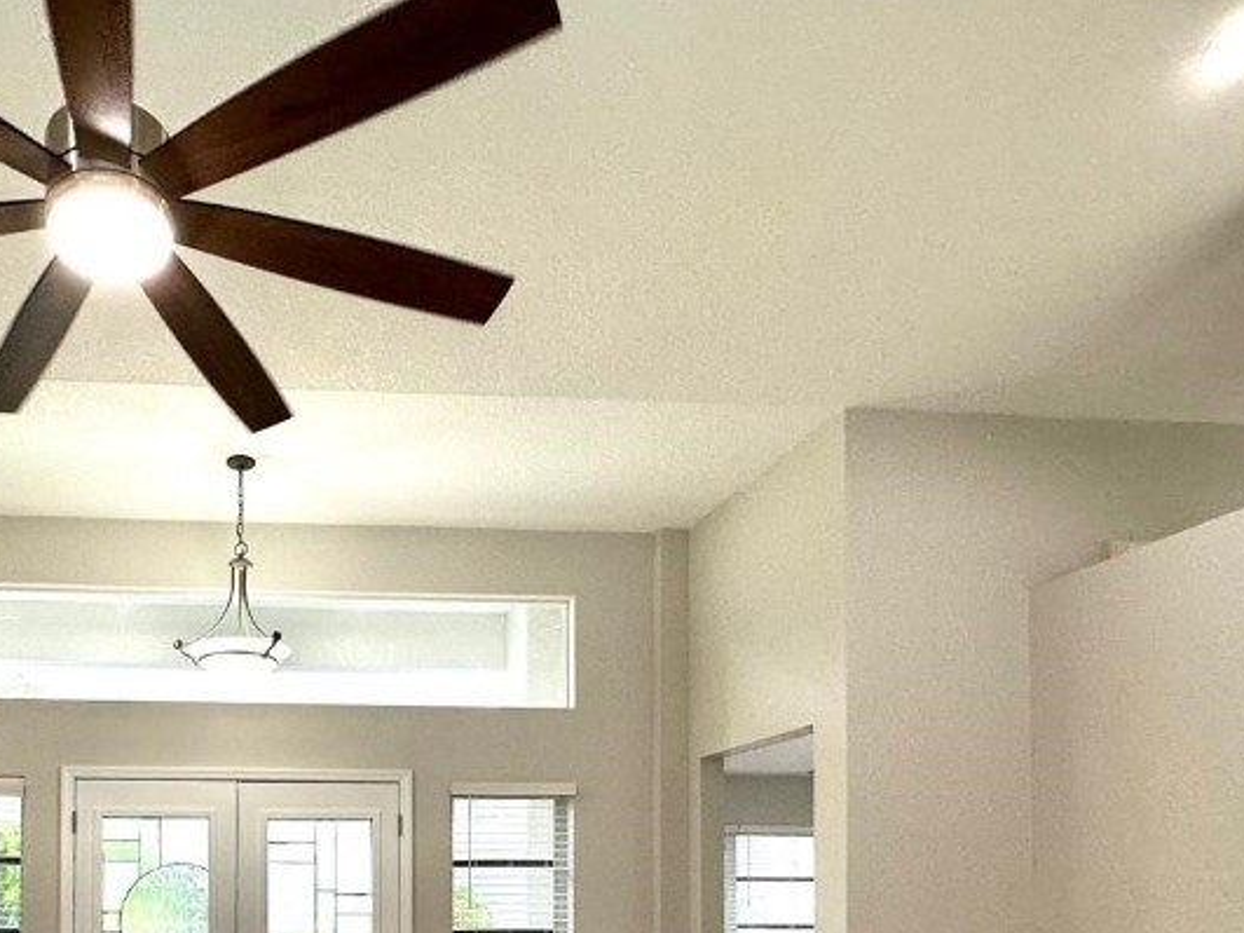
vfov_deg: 45.4
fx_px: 970
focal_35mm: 27
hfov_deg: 61.0
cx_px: 283
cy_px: 877
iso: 125
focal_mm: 2.22
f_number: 2.2
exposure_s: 1/120
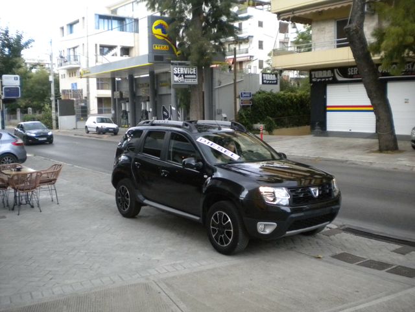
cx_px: 208
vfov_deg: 40.7
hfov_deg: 52.6
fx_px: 420
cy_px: 156
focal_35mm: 35
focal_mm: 6.3
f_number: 3.1
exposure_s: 1/475
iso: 400
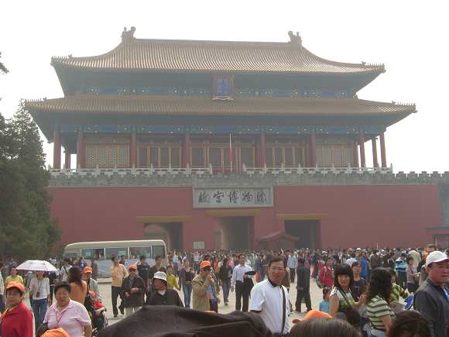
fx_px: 649
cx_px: 224
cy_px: 168
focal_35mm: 50
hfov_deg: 38.2
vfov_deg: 29.1
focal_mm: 8.2
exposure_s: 1/350
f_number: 6
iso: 80
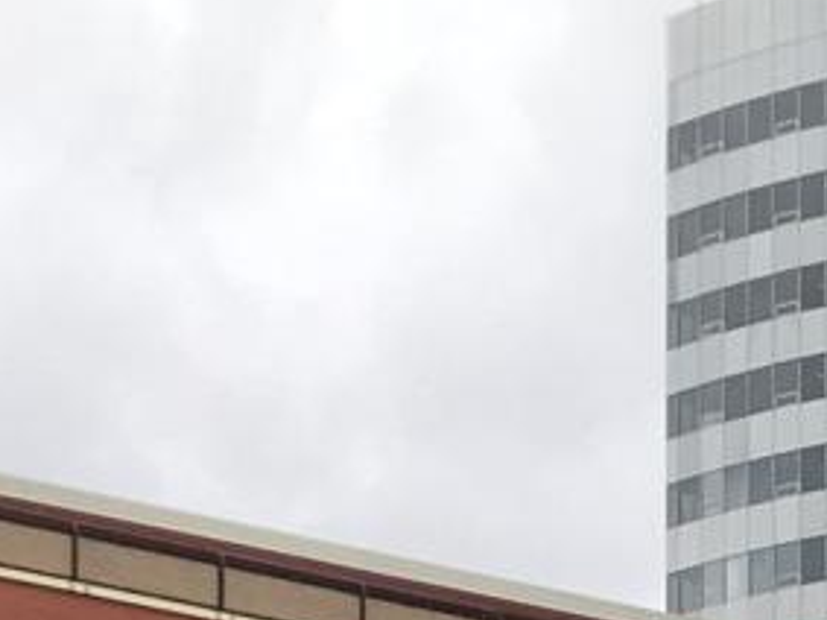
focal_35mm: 210
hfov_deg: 8.8
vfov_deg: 6.3
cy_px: 2059
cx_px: 1721
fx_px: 5015
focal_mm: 4.15
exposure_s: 1/234
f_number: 2.2
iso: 25
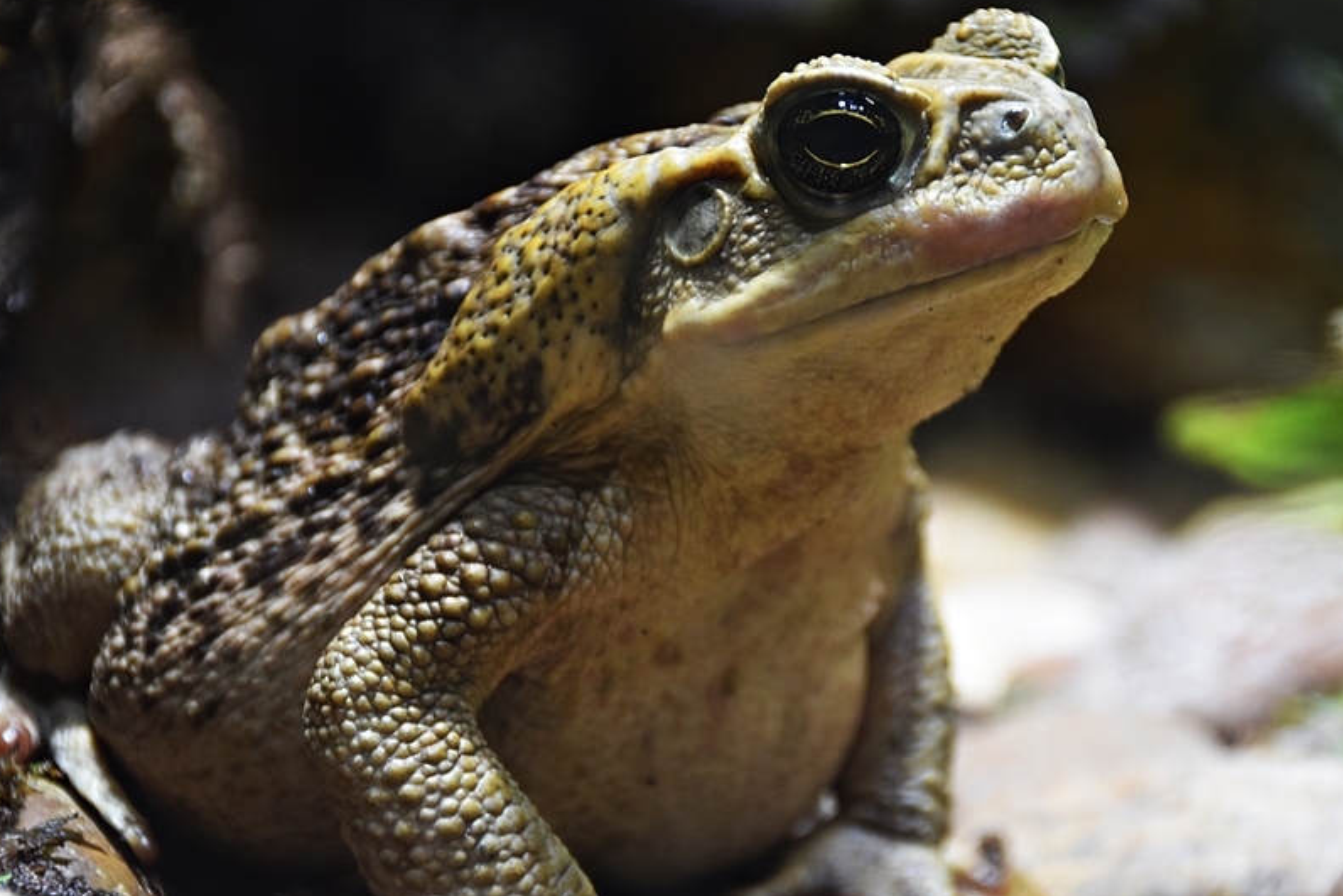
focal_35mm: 135
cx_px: 731
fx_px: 5037
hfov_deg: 15.2
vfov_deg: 10.2
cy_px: 510
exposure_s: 1/60
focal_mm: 70
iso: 720
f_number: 5
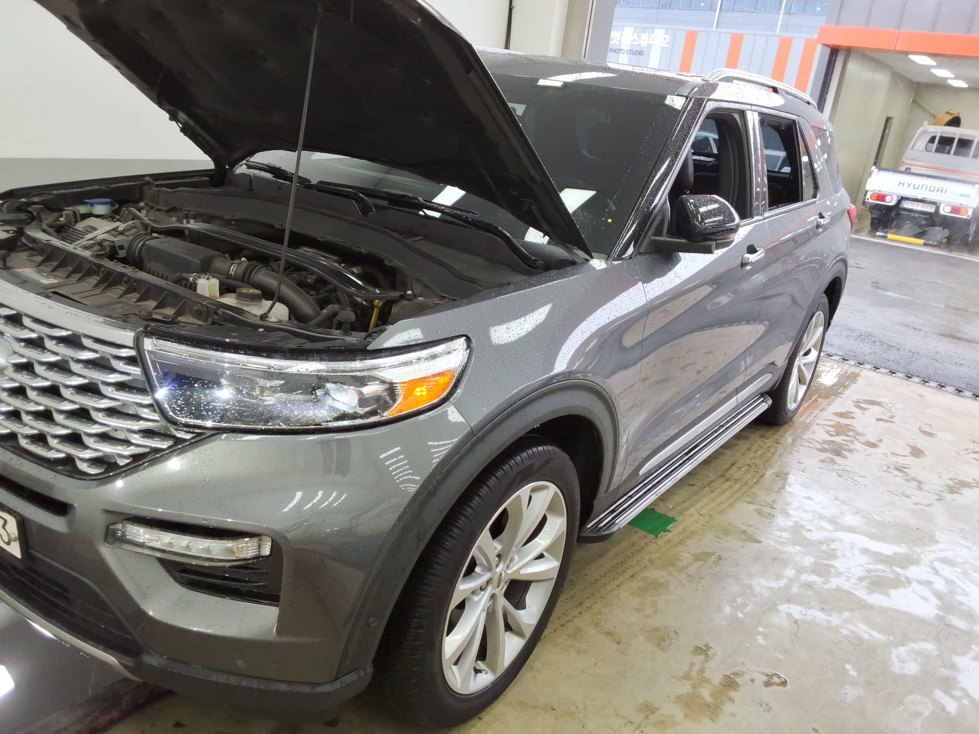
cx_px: 490
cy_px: 367
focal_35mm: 28
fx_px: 792
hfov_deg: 63.4
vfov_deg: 49.7
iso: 51
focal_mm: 2.91
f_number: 1.9
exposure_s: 1/120
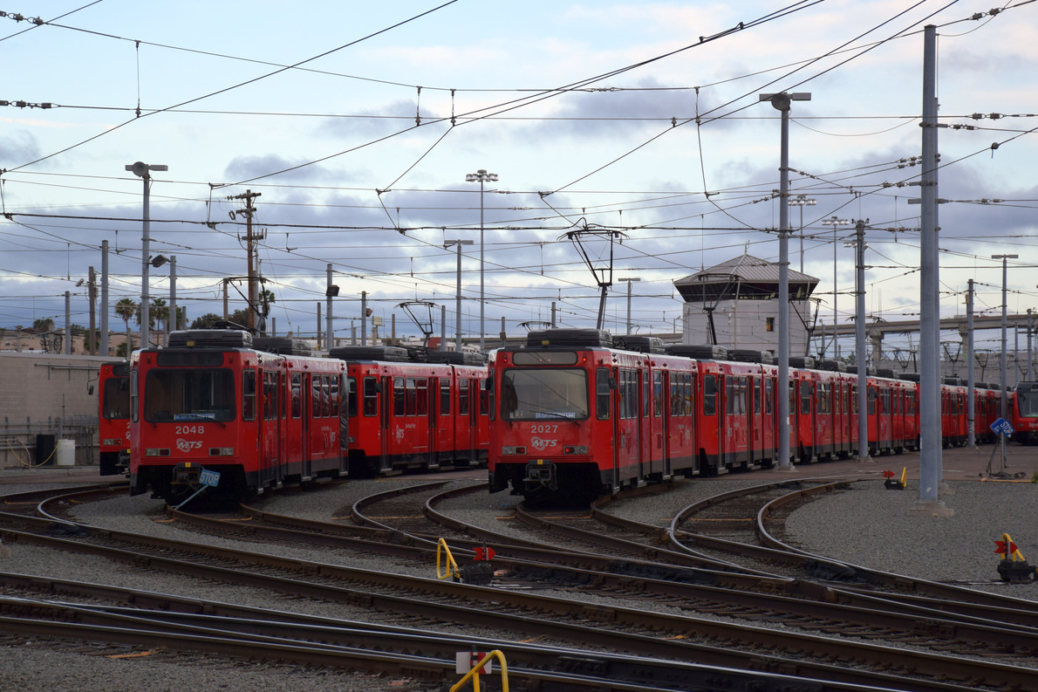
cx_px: 518
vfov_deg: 11.3
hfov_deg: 16.9
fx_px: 3488
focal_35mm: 121
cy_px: 347
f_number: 5.6
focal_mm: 80
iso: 320
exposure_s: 1/500
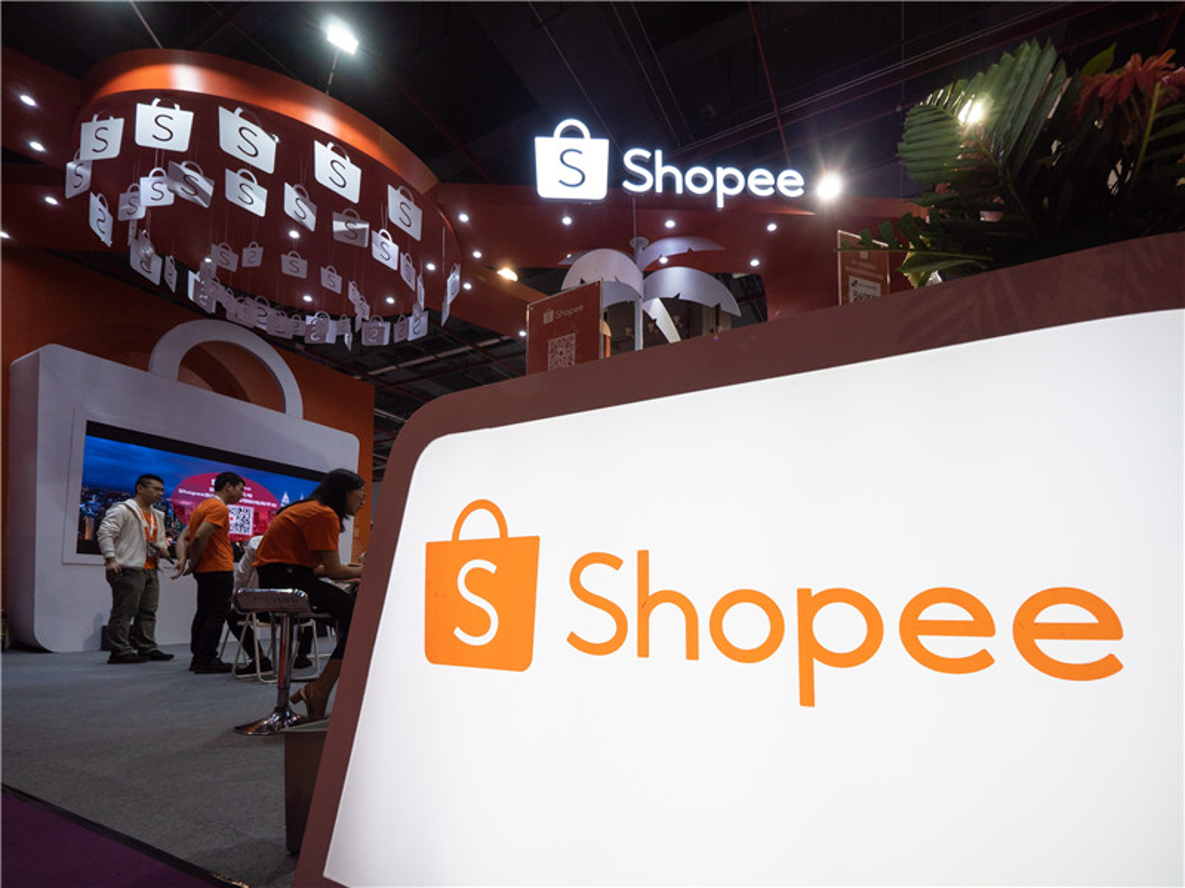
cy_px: 444
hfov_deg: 102.1
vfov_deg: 85.7
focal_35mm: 14
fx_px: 479
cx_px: 592
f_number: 4
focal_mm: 7
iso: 200
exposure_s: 1/125
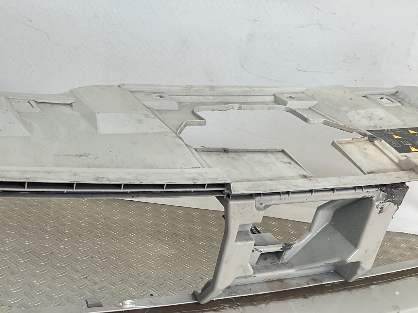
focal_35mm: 59
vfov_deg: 24.5
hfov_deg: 32.4
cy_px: 245
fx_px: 713
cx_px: 136
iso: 16
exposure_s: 1/177
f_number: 1.8
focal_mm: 3
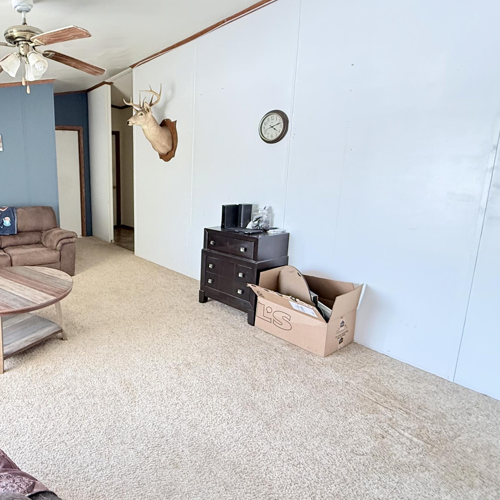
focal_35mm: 22
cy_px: 235
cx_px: 101
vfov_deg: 69.6
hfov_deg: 63.7
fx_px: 360
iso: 400
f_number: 2.2
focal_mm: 2.22
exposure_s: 1/60
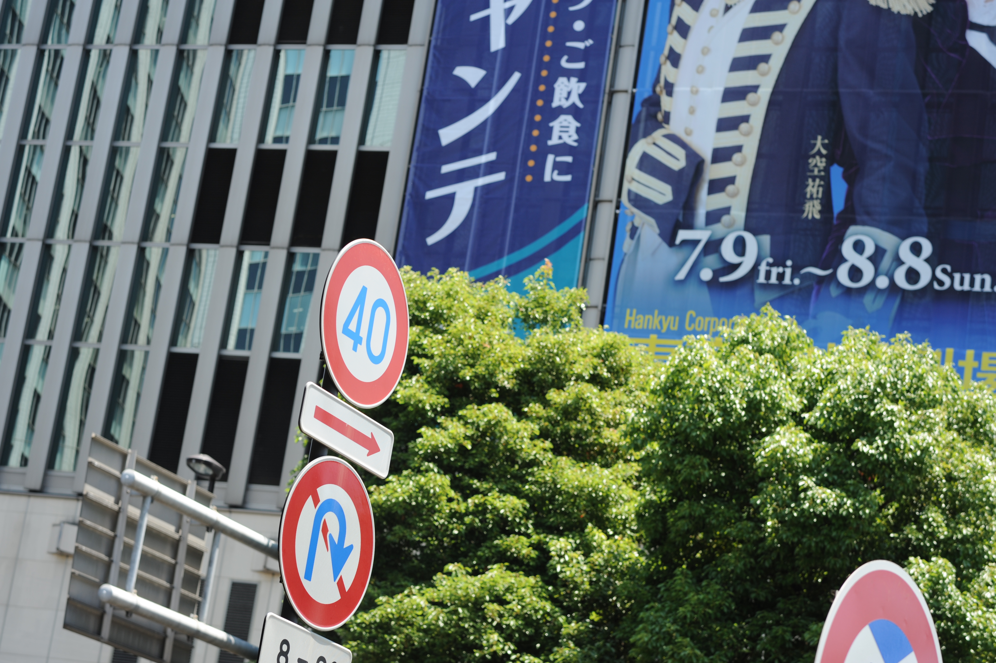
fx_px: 2350
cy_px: 332
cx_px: 498
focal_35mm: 85
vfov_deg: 16.1
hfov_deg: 23.9
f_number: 5.6
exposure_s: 1/320
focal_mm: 85
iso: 200
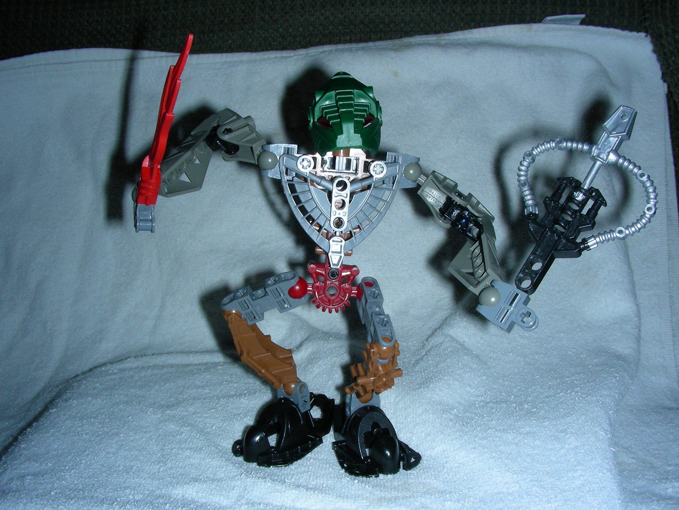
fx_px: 745
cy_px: 255
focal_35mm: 38
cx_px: 340
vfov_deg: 37.7
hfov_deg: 49.0
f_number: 6.8
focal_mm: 6.3
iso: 50
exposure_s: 1/60.1
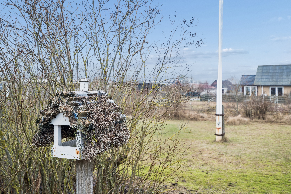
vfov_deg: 37.9
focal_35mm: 35
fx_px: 283
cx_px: 146
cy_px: 97
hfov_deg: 54.4
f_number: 4
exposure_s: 1/160
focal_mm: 35
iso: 320
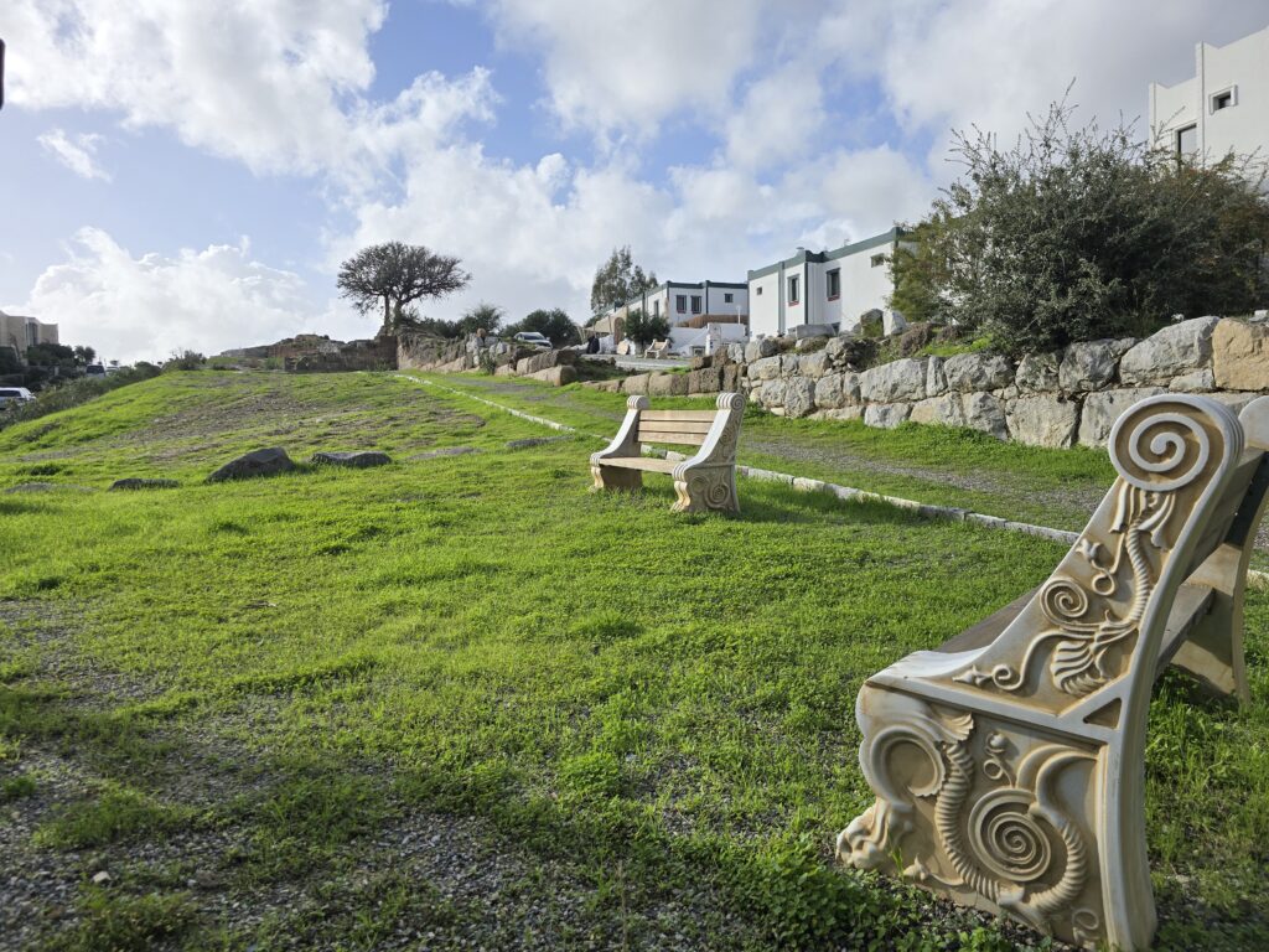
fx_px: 843
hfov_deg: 73.9
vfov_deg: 58.9
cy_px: 476
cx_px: 634
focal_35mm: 23
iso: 12
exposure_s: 1/1117
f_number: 1.7
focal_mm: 6.3
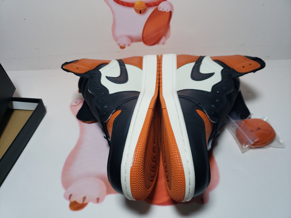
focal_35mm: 26
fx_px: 219
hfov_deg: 67.3
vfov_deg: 53.1
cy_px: 109
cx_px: 146
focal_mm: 4.3
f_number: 1.5
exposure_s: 1/562
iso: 50
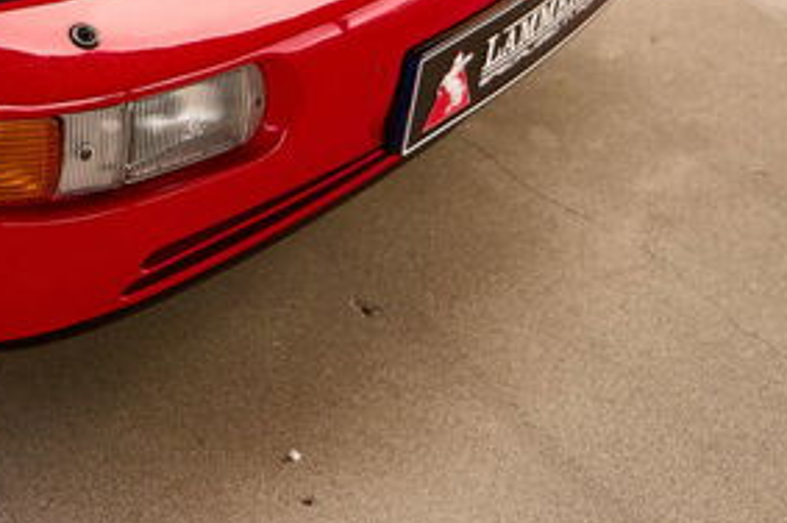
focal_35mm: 105
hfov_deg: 18.6
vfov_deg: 12.2
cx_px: -128
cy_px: -338
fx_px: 2293
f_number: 2.8
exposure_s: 1/800
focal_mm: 29
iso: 800
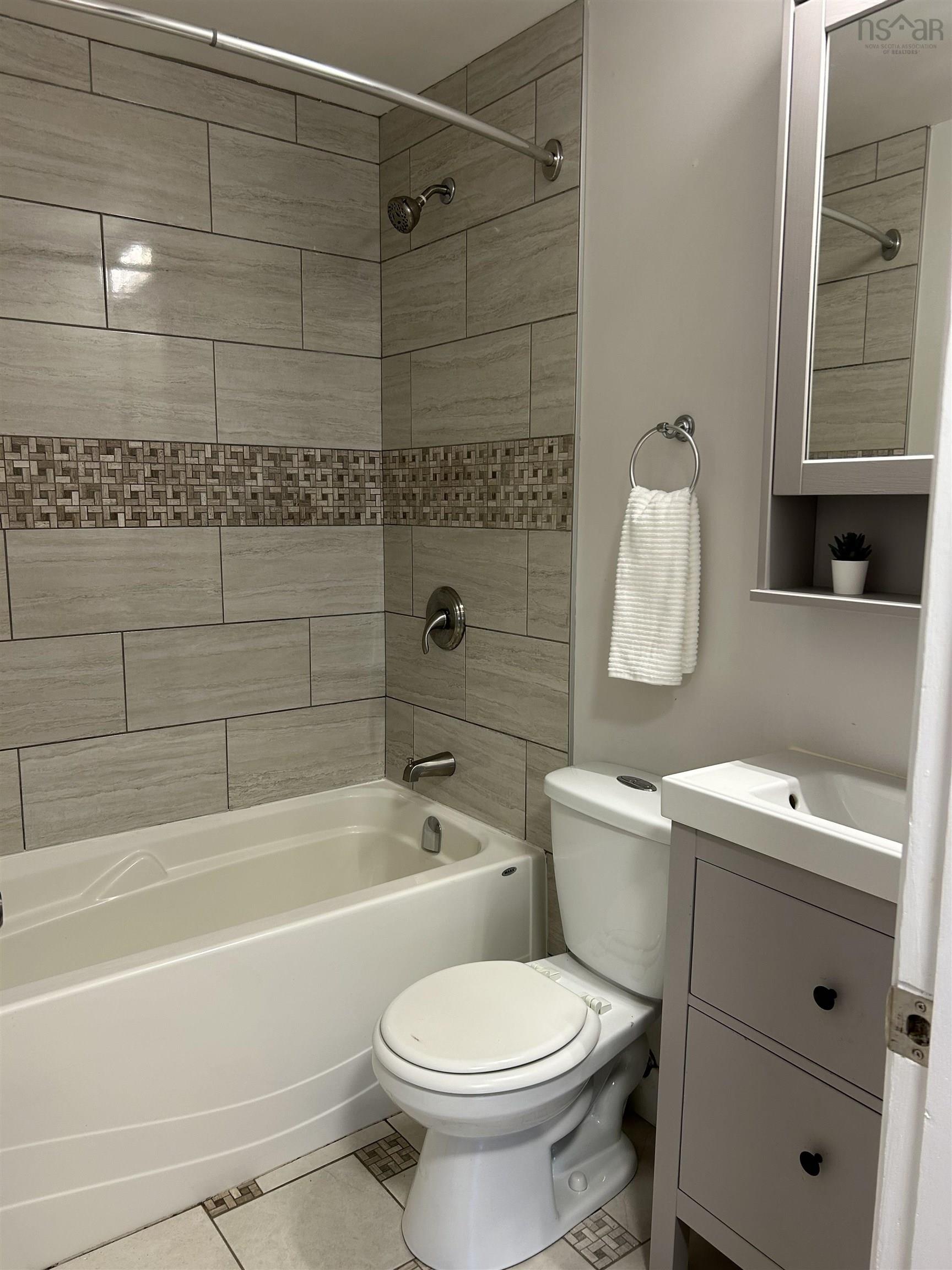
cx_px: 476
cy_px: 635
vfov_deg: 67.3
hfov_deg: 53.1
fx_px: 953
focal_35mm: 26
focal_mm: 5.7
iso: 80
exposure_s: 1/60
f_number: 1.5
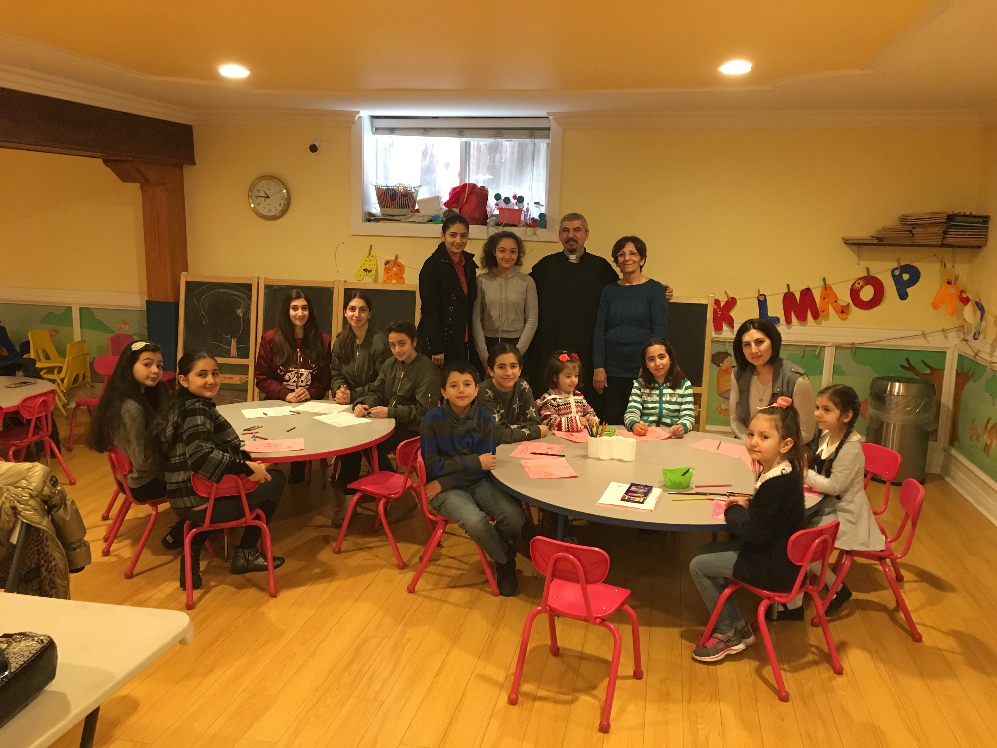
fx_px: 835
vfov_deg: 48.2
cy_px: 374
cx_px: 498
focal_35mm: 29
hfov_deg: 61.7
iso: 200
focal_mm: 4.15
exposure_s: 1/30
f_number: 2.2
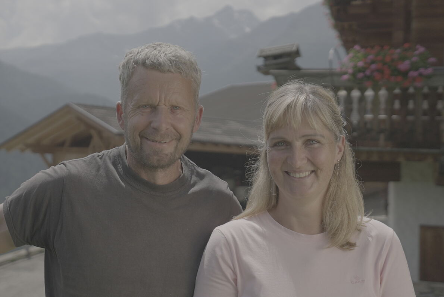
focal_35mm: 51
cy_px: 148
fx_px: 629
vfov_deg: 26.5
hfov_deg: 38.9
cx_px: 222
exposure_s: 1/6400
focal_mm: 34
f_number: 2.8
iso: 640
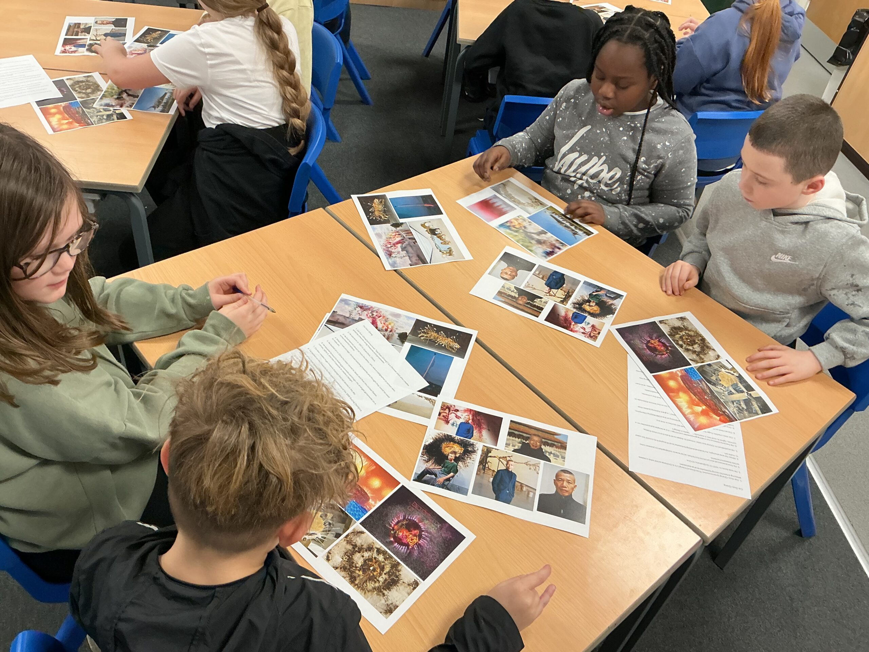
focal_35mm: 29
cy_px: 326
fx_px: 728
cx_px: 434
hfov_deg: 61.7
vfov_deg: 48.2
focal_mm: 3
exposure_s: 1/60
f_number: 1.8
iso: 100
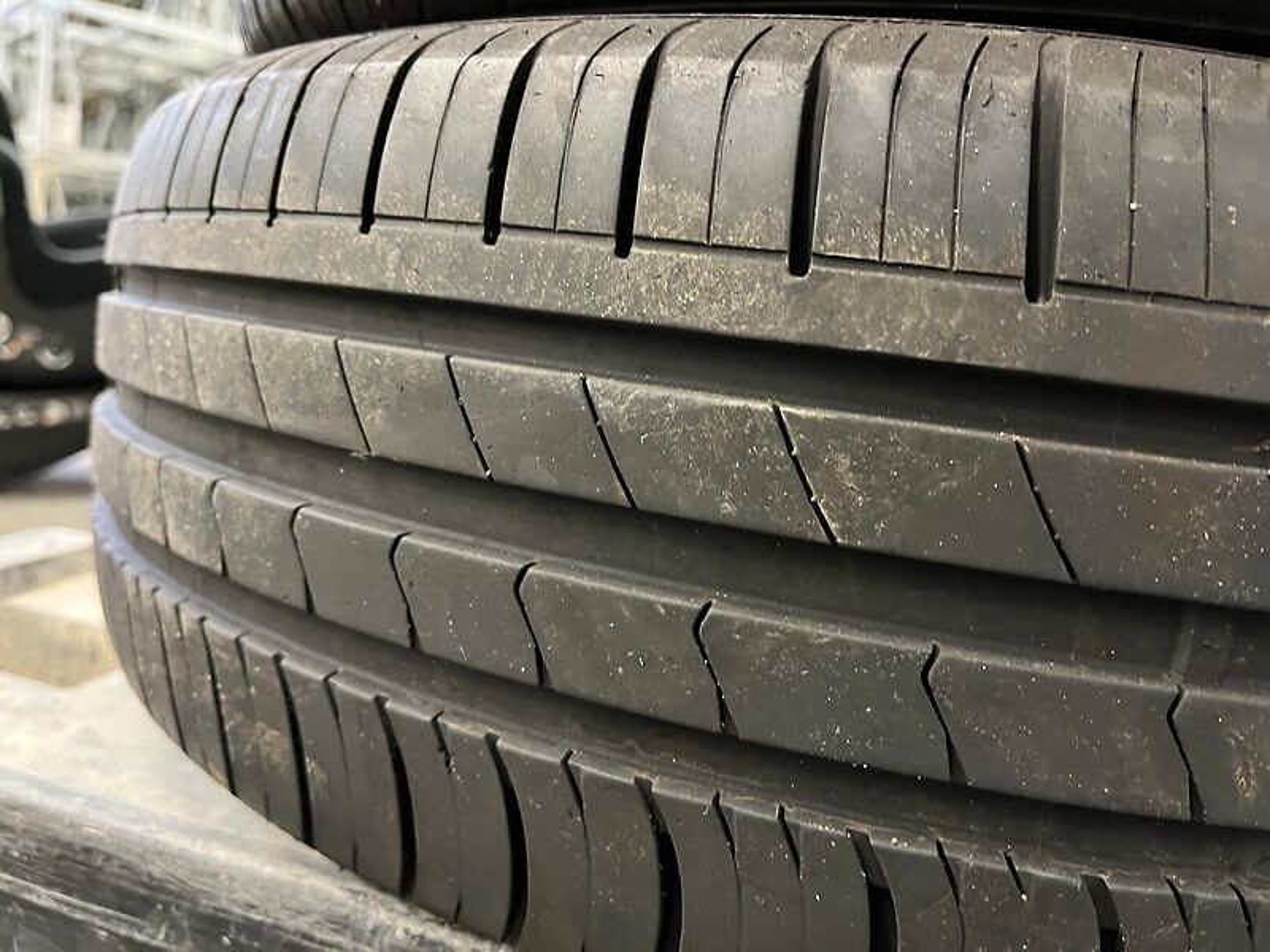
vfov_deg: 53.1
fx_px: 954
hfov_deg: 67.3
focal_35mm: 26
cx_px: 635
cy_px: 476
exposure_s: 1/25
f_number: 1.6
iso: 500
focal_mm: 5.1
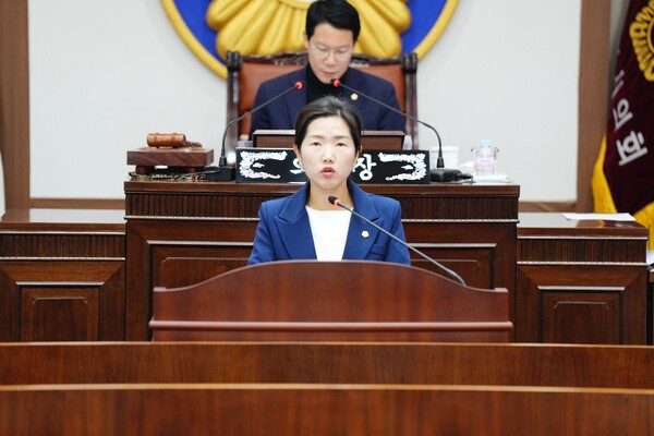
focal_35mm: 200
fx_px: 3633
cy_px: 218
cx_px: 327
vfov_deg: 6.9
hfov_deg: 10.3
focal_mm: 200
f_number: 3.2
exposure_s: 1/160
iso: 1600
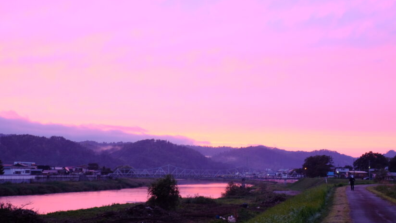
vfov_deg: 17.4
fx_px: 725
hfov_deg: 30.6
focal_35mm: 69
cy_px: 65
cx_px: 185
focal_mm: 35
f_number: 8
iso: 800
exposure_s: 1/4.3
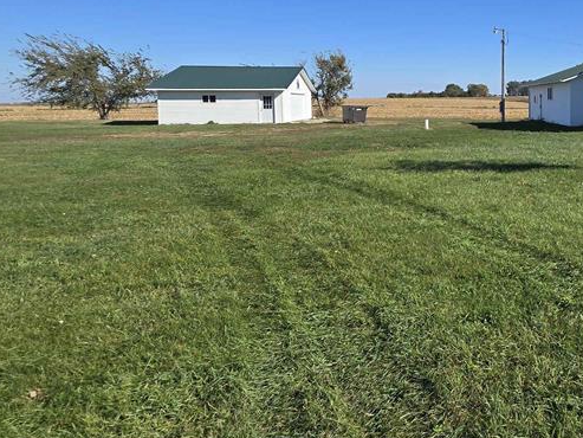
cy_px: 129
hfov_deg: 54.0
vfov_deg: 50.0
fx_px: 455
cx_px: 557
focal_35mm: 27
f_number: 2.2
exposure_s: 1/2600
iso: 50
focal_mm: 2.2
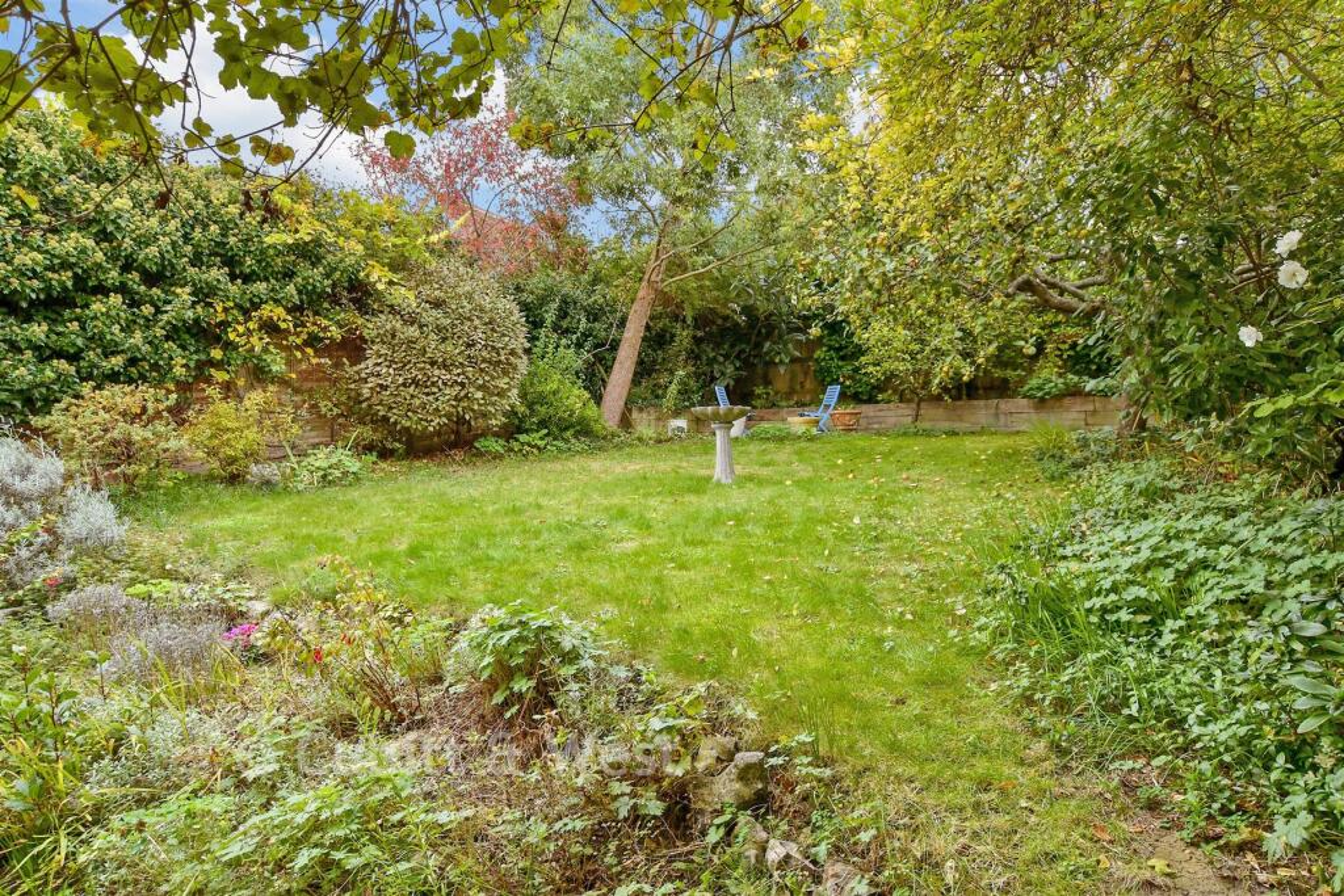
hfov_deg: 86.9
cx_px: 672
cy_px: 448
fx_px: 709
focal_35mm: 19
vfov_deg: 64.6
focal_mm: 13
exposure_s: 1/60
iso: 400
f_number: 8
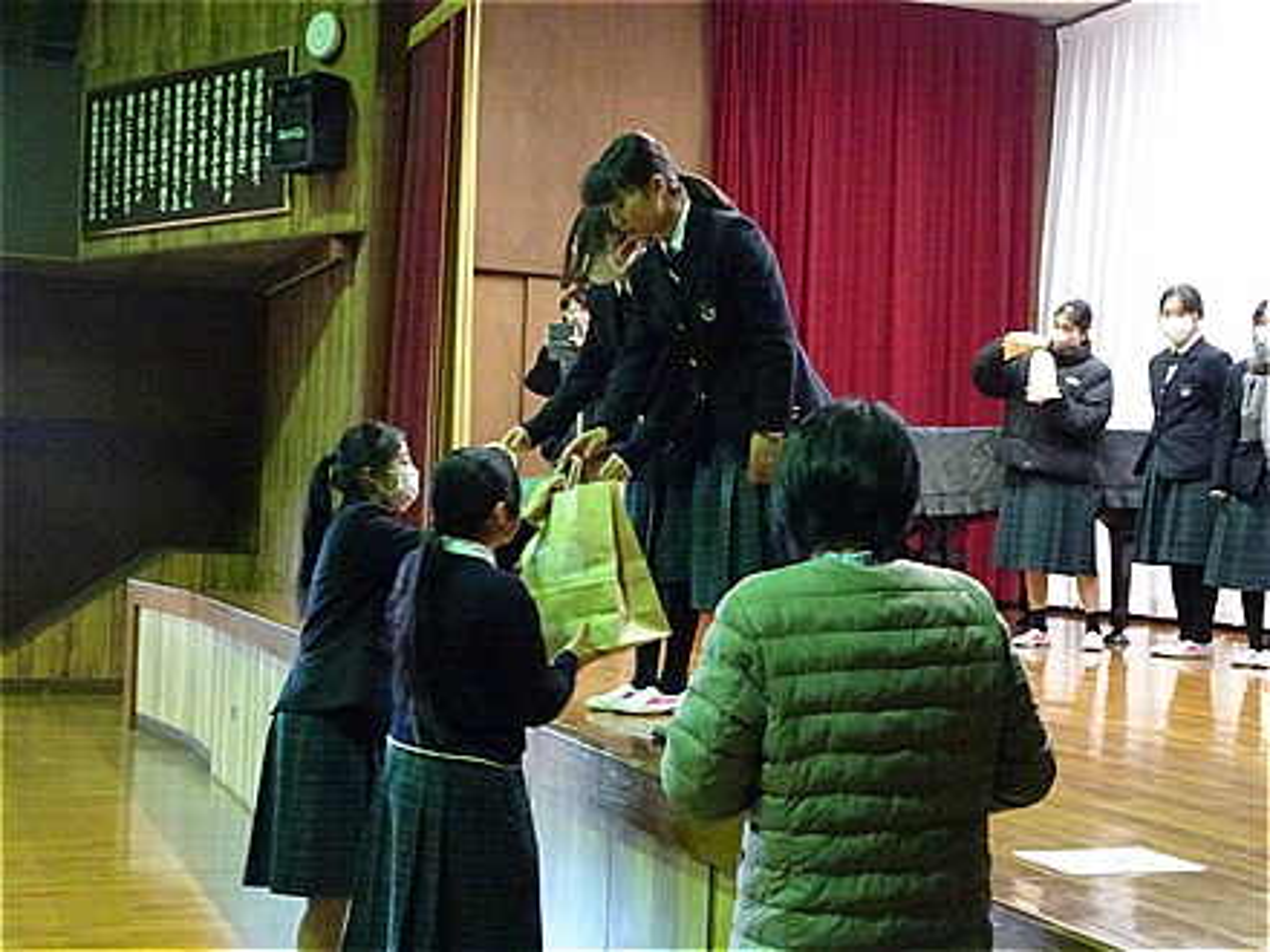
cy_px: 476
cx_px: 635
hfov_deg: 38.2
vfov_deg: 29.1
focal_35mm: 50
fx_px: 1834
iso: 3200
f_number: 4.5
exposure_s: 1/60
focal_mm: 8.51
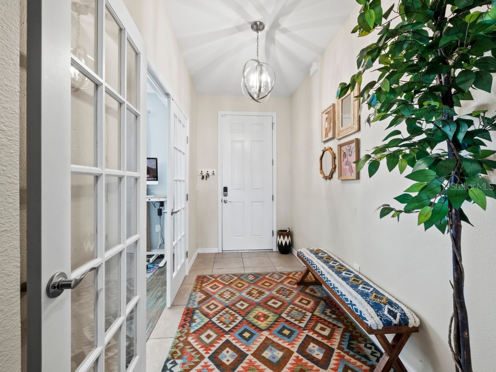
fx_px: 201
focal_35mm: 14
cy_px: 186
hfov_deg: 102.1
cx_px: 248
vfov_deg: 85.7
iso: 400
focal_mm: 7
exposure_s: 1
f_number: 10
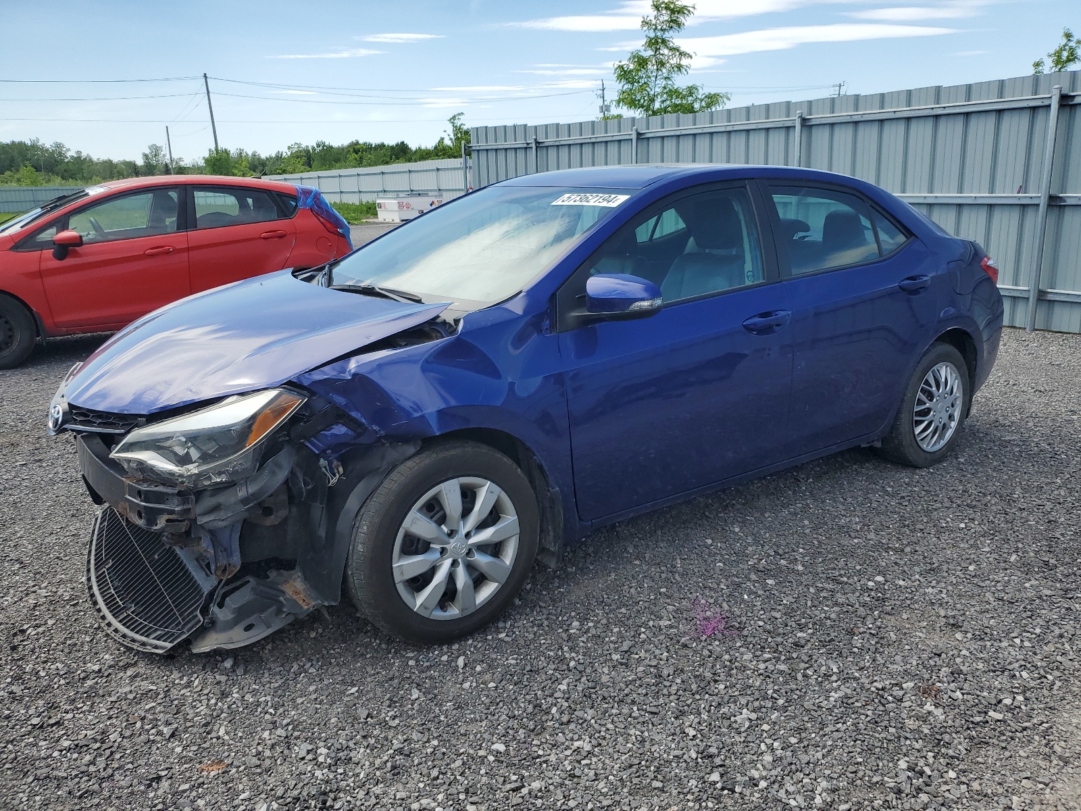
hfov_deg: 67.3
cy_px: 406
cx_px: 540
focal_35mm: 26
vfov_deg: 53.1
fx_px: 812
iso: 50
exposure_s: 1/2500
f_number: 1.5
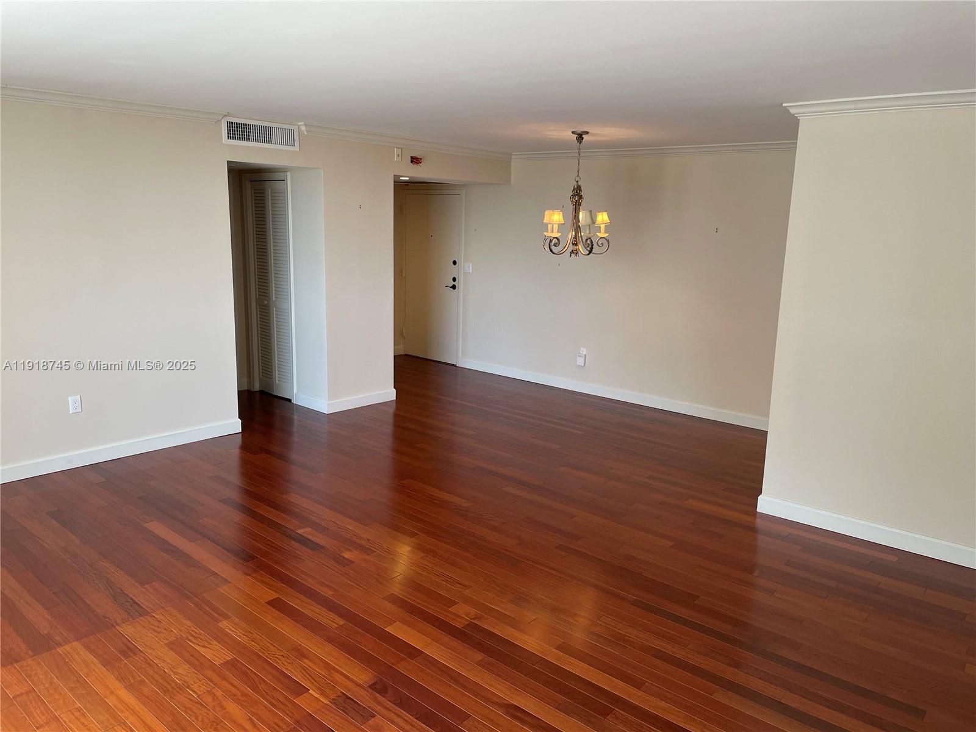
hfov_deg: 67.3
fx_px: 733
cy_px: 366
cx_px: 488
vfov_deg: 53.1
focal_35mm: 26
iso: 64
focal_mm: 4.2
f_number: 1.6
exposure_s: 1/120
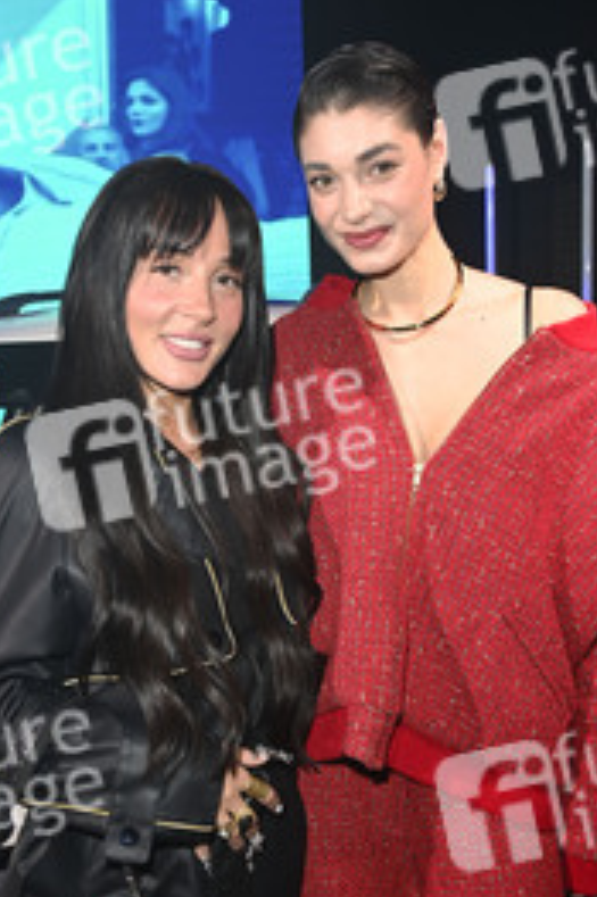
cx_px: 300
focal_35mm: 41
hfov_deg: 32.6
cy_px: 621
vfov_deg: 46.4
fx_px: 1021
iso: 2000
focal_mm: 27
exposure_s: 1/160
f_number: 5.6
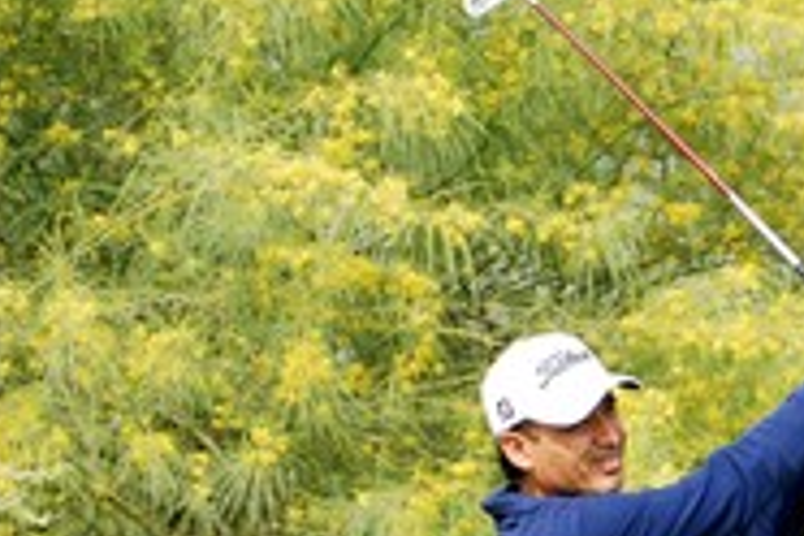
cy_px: 787
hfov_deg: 5.7
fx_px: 8120
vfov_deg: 3.8
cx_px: 484
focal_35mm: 364
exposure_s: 1/400
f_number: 5
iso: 200
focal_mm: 75
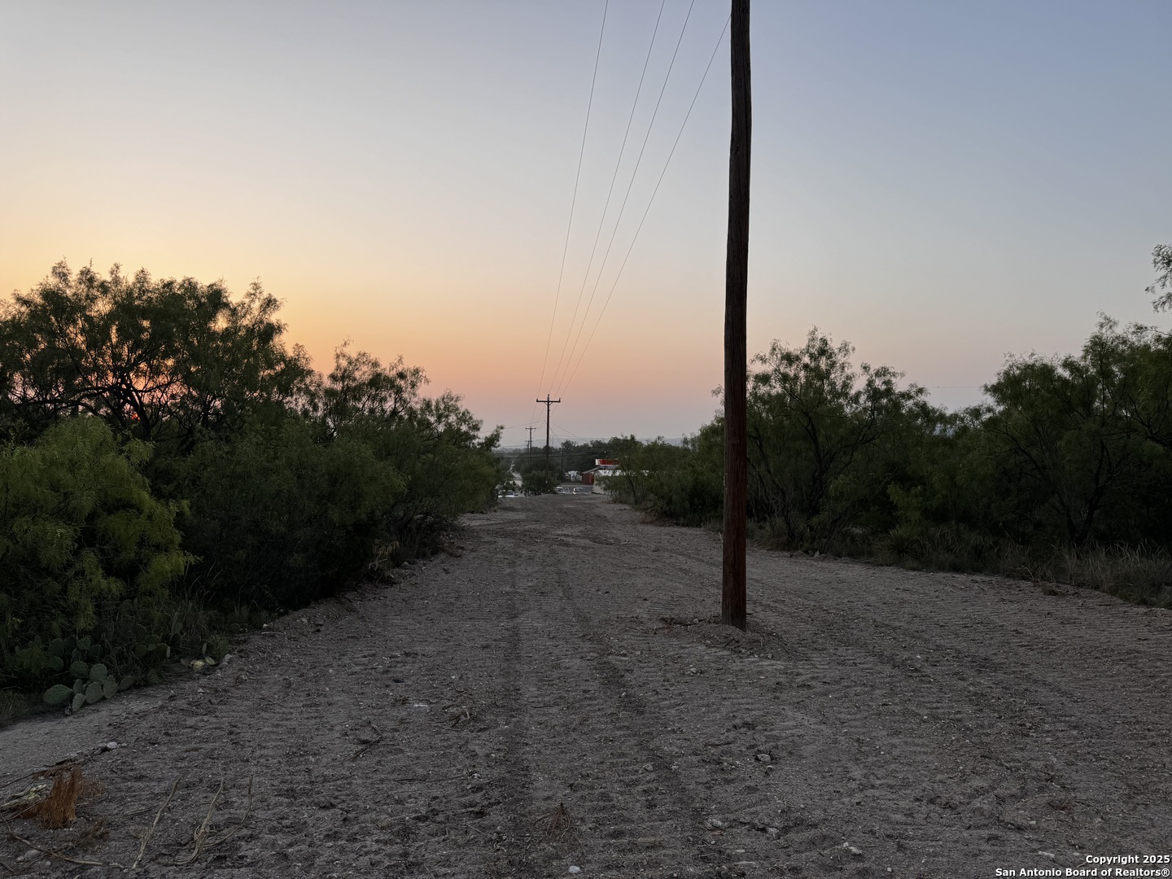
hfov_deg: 71.6
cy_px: 440
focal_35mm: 24
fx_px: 813
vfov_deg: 56.8
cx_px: 586
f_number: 1.78
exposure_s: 1/723
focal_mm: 6.76
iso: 80
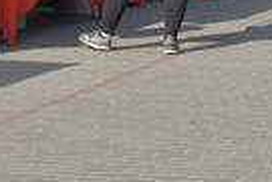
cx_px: 220
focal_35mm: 294
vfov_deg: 4.6
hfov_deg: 7.0
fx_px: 2221
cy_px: -223
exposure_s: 1/1000
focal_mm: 62
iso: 200
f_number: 8
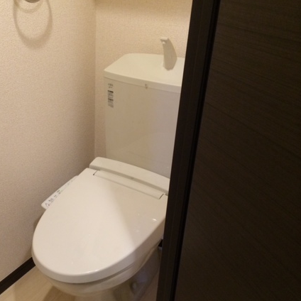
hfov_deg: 40.7
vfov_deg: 41.8
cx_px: 77
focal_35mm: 40
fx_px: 394
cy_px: 166
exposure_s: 1/30
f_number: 2.2
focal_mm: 4.12
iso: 200
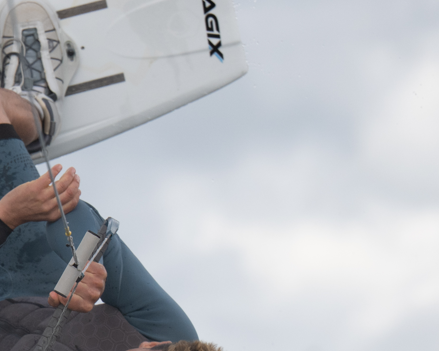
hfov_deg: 2.3
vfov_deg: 1.8
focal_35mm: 839
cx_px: -32
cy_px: 397
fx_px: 10902
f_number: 5
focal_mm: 200
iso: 320
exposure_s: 1/2000
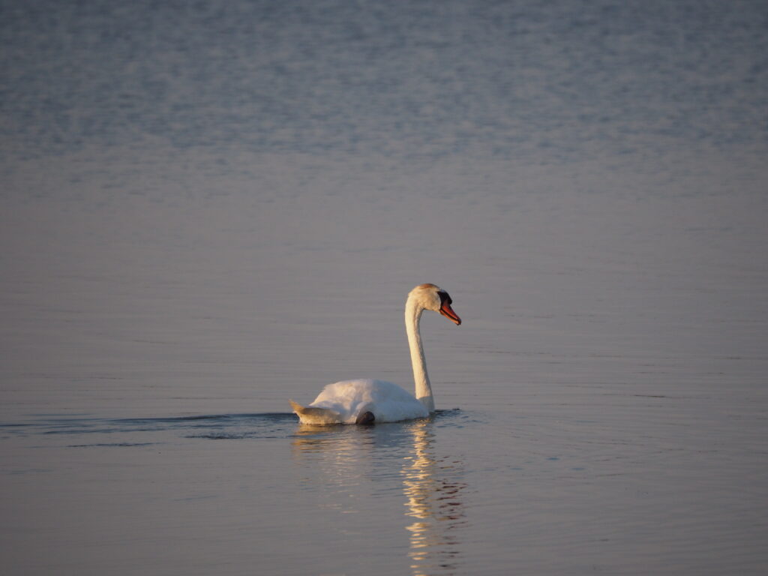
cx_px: 384
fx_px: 13334
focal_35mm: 601
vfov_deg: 2.5
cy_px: 288
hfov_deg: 3.3
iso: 400
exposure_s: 1/1000
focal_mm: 300
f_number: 6.7
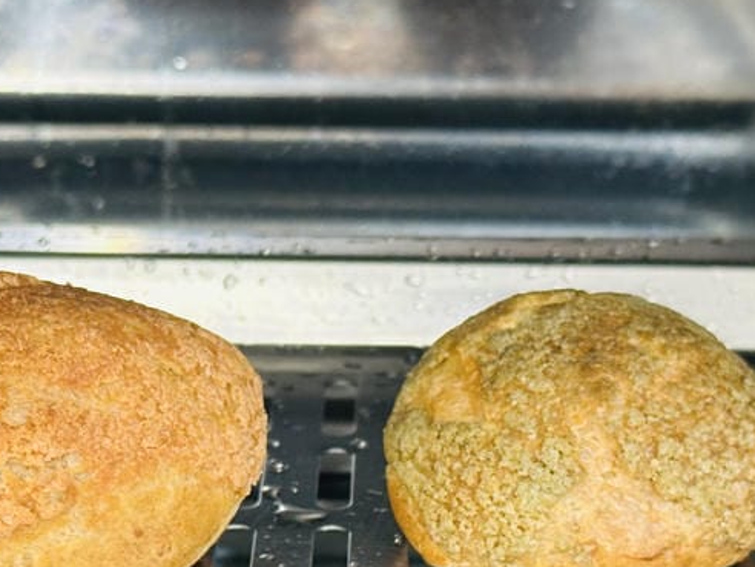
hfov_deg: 16.8
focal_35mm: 117
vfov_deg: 12.6
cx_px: 358
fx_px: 2552
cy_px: 501
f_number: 1.78
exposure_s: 1/40
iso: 400
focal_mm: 6.86
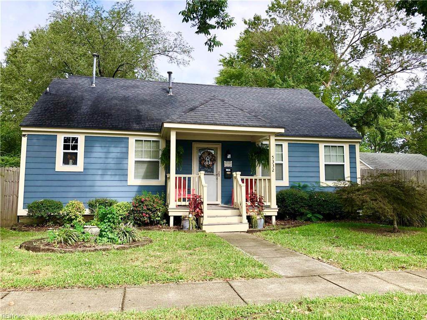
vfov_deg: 49.7
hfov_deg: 63.4
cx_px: 214
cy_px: 160
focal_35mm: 28
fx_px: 345
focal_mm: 3.99
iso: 20
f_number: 1.8
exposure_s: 1/476
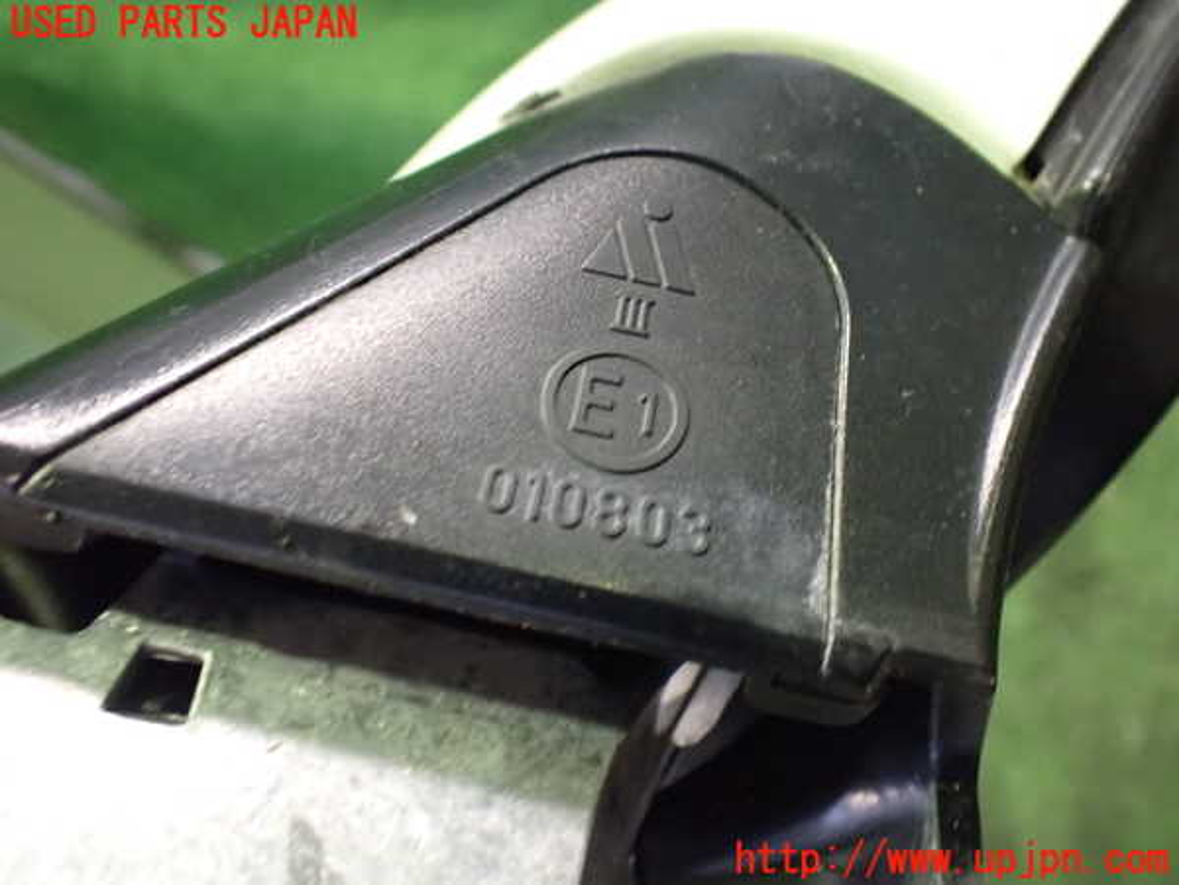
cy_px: 442
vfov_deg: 46.8
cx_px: 590
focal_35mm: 30
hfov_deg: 60.0
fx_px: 1022
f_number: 2.3
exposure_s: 1/30
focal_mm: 5.4
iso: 1250
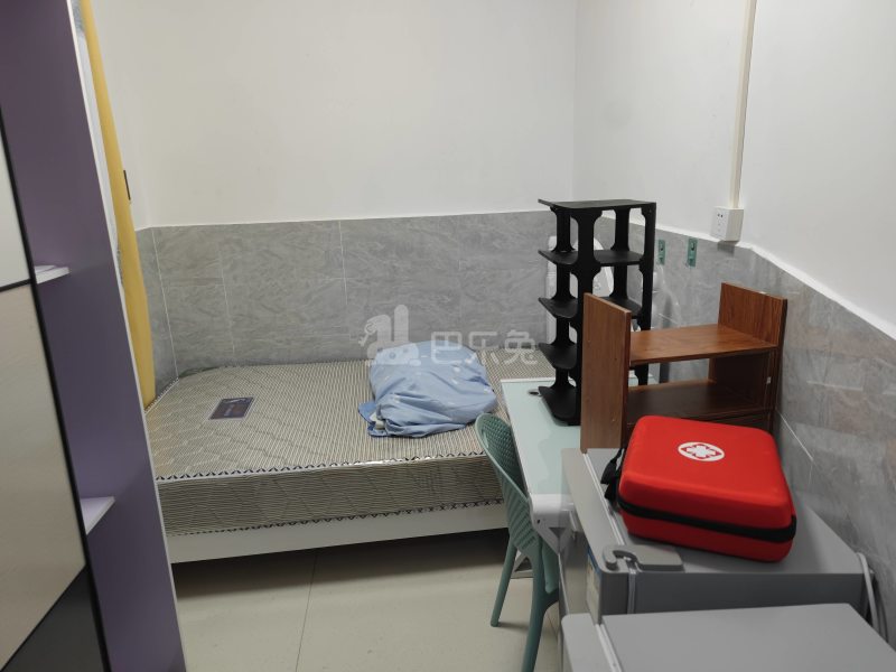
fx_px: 984
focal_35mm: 38
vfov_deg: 37.7
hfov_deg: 49.0
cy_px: 336
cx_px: 448
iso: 366
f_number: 1.95
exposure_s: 1/76
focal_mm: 7.59
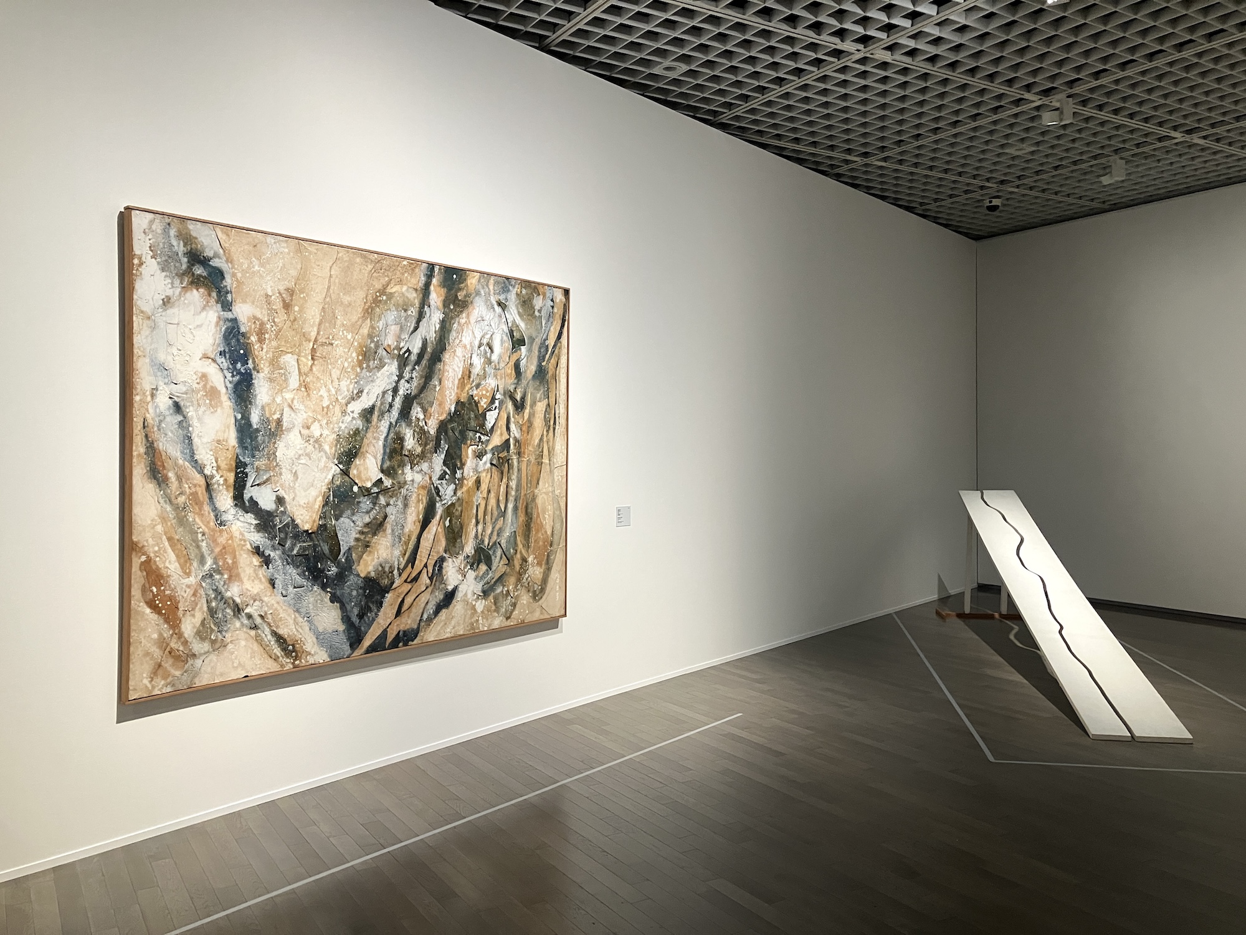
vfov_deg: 49.7
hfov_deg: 63.4
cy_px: 468
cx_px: 623
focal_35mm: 28
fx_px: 1008
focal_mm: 3.99
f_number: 1.8
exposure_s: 1/60
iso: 160
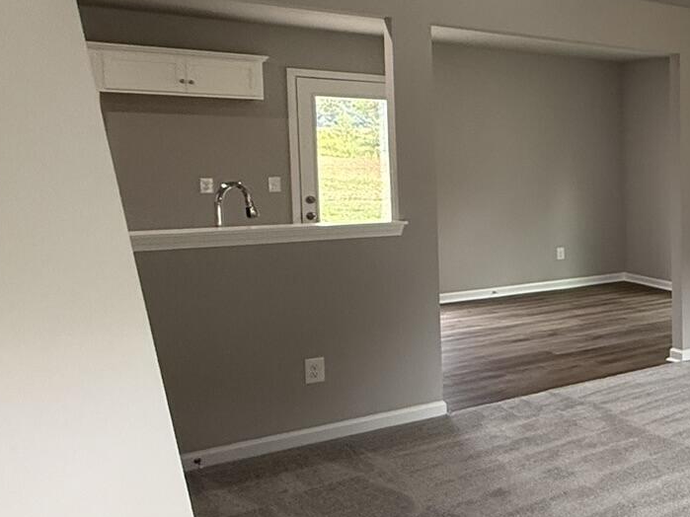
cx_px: 917
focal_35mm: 41
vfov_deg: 35.0
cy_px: 213
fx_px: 817
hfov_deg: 32.8
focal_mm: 2.22
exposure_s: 1/120
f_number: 2.2
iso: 200
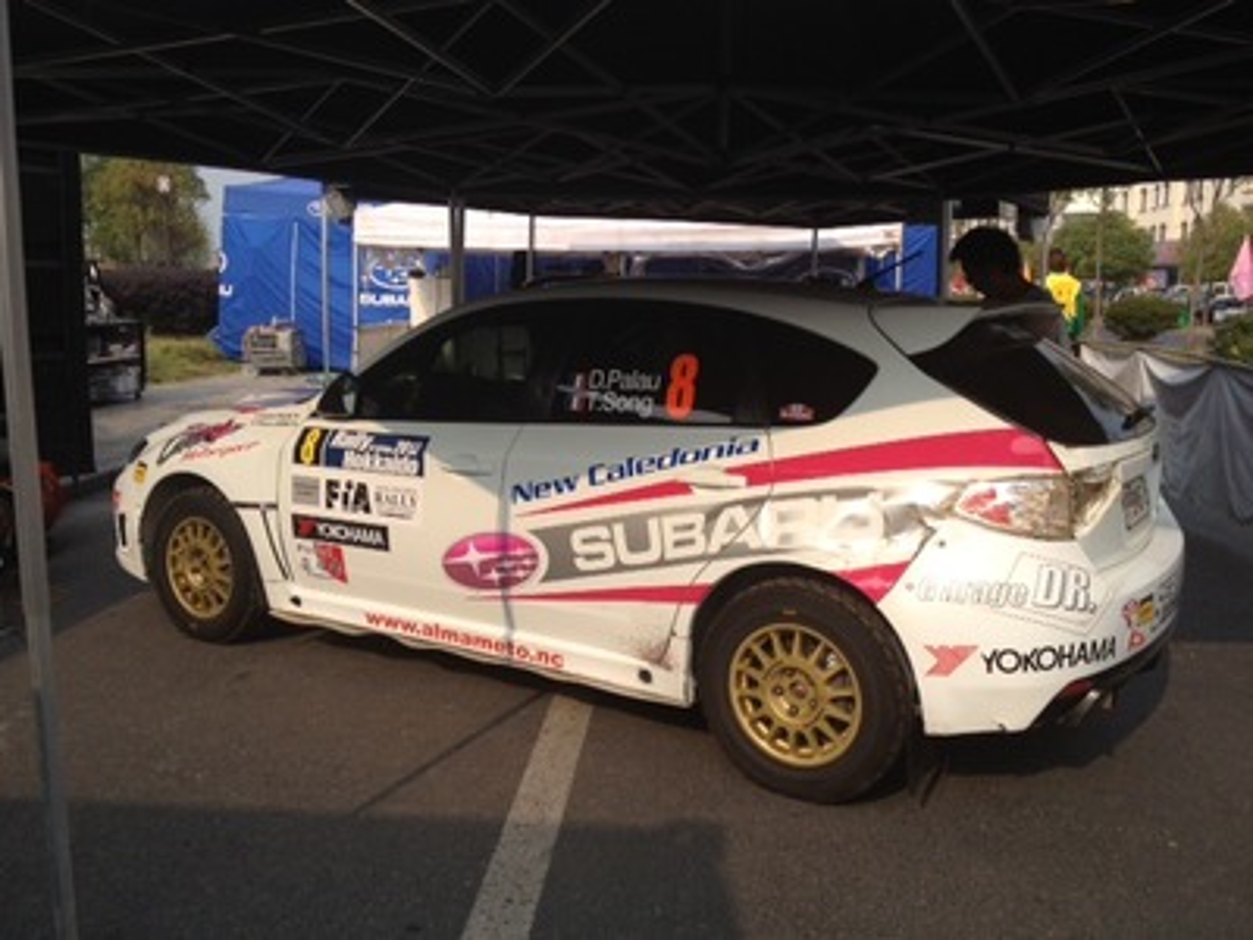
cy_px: 470
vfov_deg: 40.7
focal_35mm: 35
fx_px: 1267
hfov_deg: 52.6
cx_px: 626
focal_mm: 4.28
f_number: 2.4
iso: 64
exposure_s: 1/1227
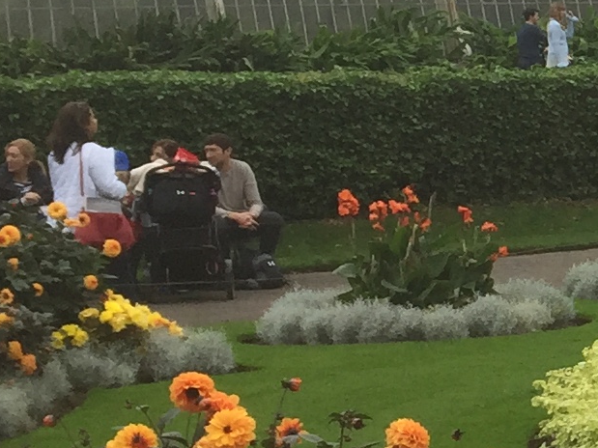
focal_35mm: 153
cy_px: 350
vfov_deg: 9.7
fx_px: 2643
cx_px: 1278
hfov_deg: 11.4
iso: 32
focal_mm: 4.15
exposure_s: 1/590
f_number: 2.2
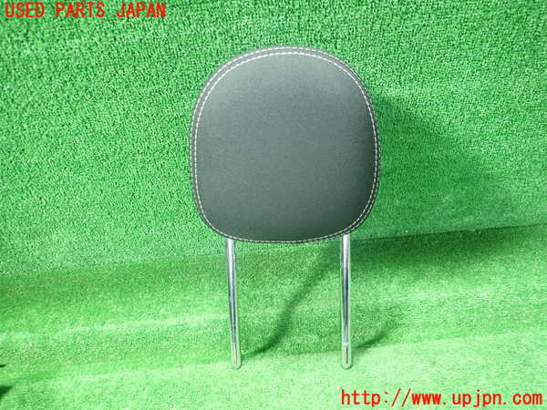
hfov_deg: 69.4
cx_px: 274
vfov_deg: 54.9
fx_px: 395
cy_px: 205
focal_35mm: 25
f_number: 2
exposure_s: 1/30
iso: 320
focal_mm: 4.5
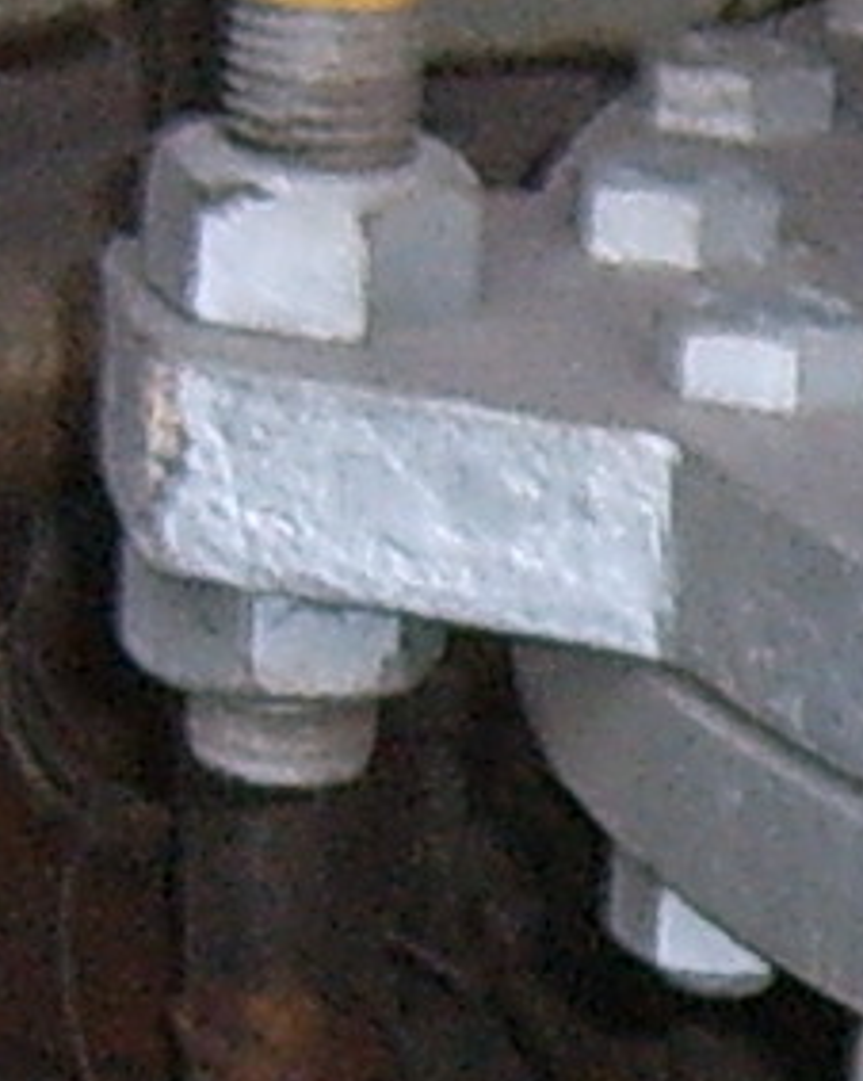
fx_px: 10004
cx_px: 1249
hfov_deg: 4.9
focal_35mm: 313
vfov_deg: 6.2
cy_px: 837
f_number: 2.8
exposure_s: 1/30
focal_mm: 5.8
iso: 69
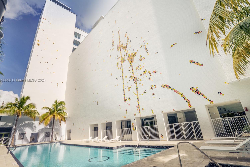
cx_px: 125
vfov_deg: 70.4
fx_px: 118
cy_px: 80
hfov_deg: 93.3
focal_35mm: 17
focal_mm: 16
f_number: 11
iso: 320
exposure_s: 1/1250
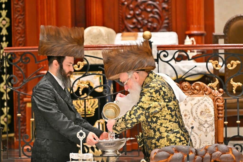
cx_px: 122
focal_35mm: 300
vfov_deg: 4.6
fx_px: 2025
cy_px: 81
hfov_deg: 6.9
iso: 250
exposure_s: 1/320
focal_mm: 200
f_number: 2.8
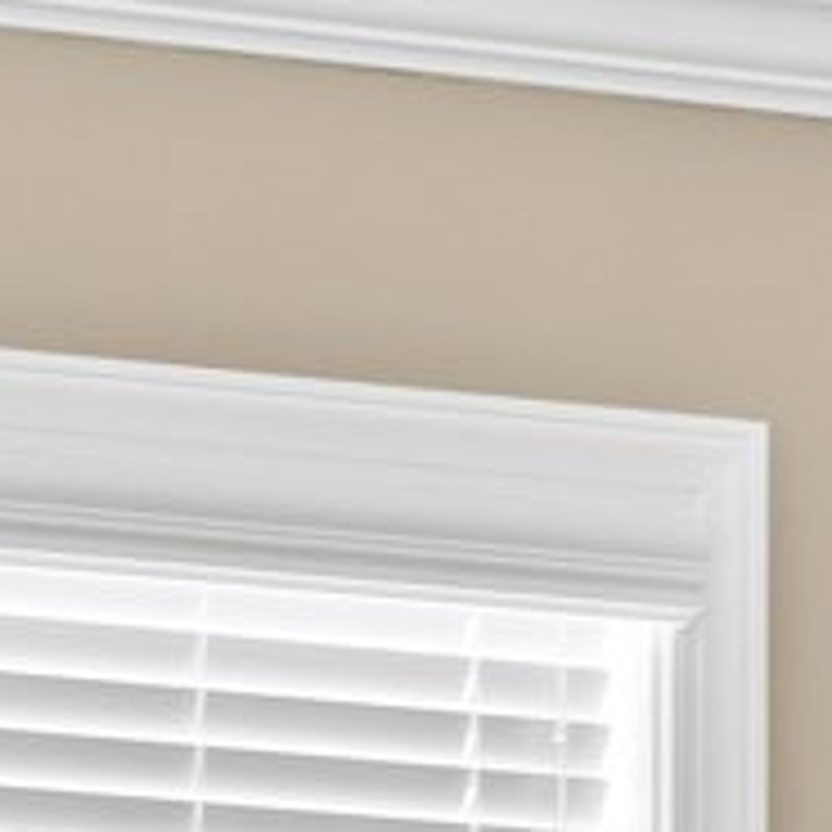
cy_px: 2093
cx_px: -1988
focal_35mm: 132
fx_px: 3589
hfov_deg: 9.2
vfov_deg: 10.9
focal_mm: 14
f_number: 8
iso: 200
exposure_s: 1.3
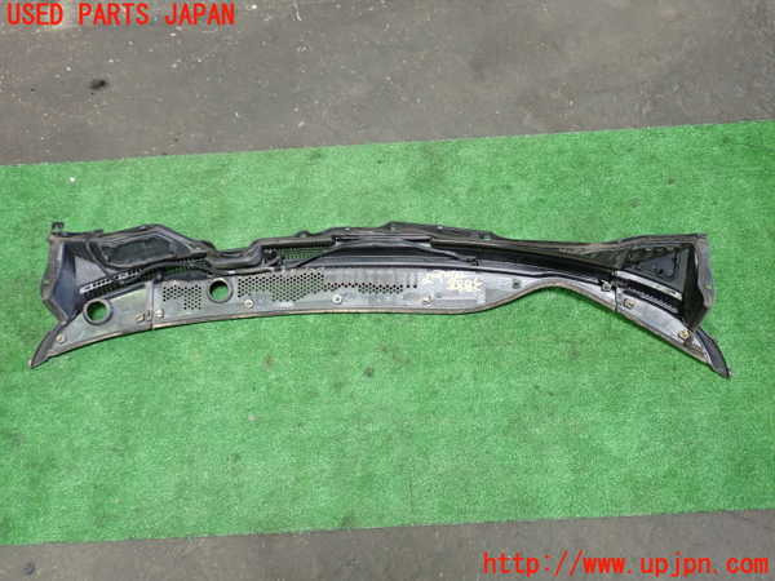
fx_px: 716
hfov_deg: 56.8
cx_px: 388
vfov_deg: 44.2
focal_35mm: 32
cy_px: 290
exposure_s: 1/30
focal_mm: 5.79
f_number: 2.4
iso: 250
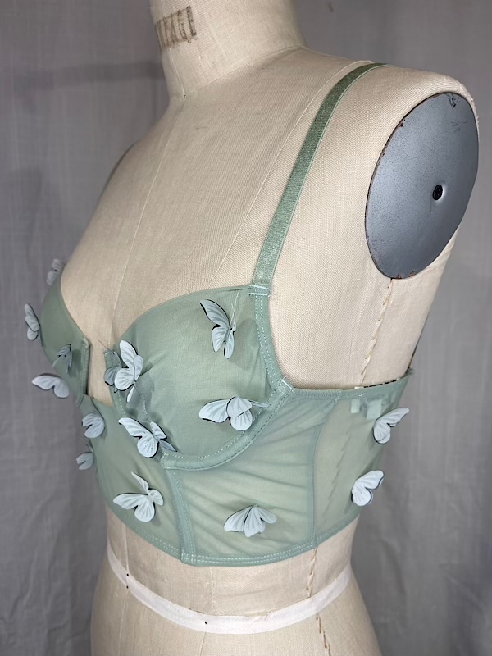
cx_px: 246
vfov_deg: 69.4
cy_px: 328
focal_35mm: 25
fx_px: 474
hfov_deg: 54.9
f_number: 1.6
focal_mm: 5.1
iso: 32
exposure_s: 1/660
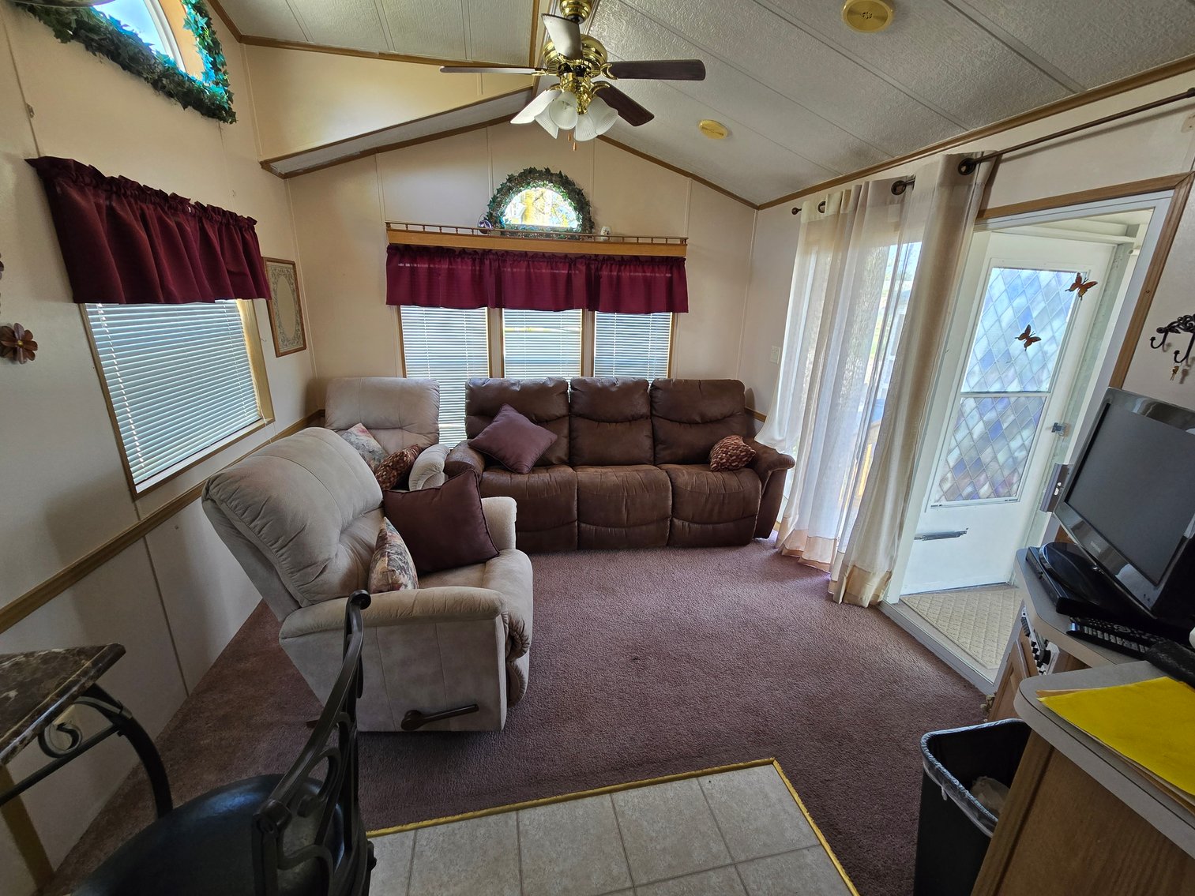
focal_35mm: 13
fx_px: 449
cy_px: 448
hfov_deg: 106.2
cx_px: 598
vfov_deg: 89.9
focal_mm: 2.2
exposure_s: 1/60
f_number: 2.2
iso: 125
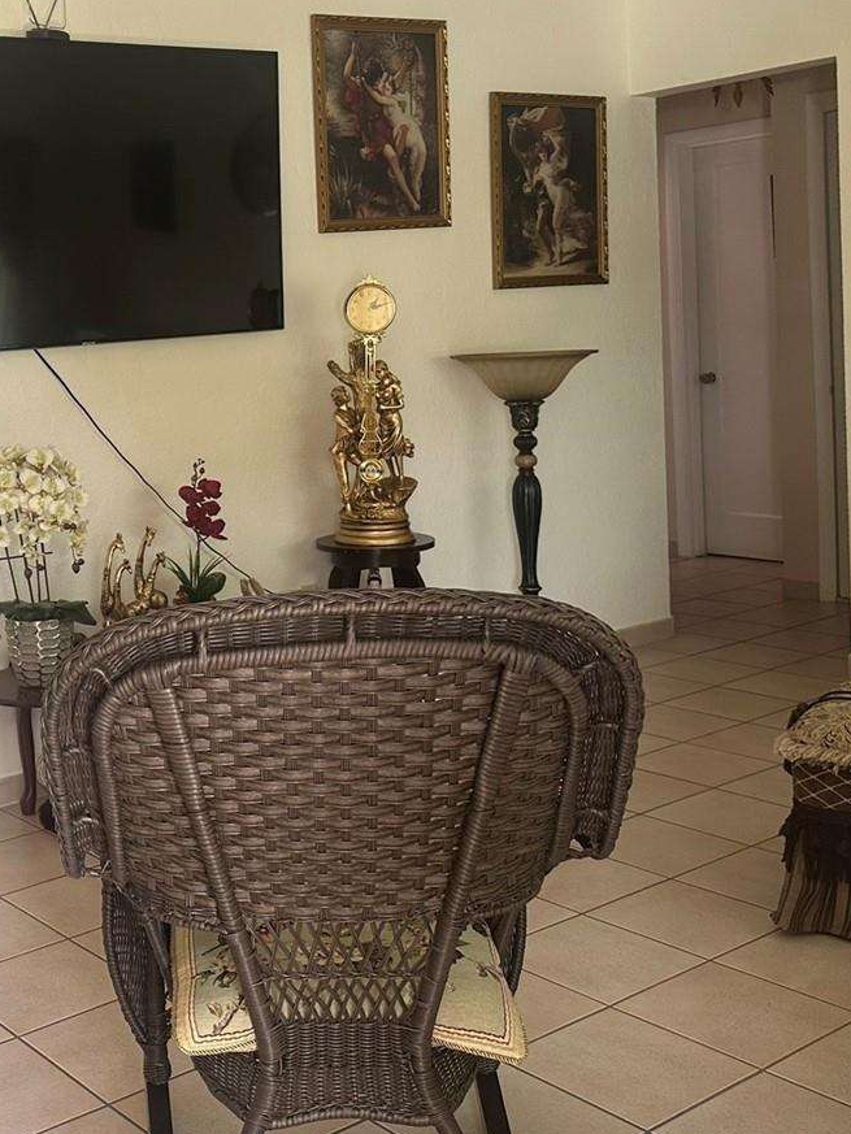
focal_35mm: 44
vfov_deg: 42.7
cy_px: 453
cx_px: 91
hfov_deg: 31.4
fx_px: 1442
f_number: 1.78
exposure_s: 1/121
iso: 125
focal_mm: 6.86
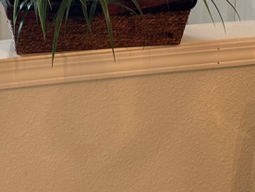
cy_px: -70
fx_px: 656
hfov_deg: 21.6
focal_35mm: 89
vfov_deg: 15.6
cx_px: 35
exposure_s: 1/60
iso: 125
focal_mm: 6.76
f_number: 1.78
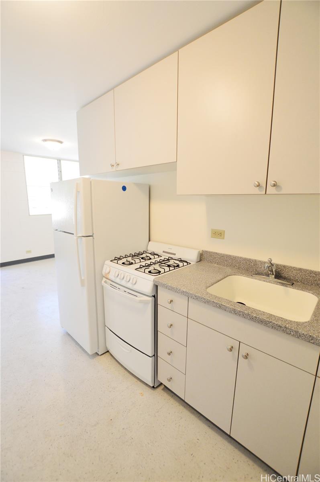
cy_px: 241
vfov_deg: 100.5
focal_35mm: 15
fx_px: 201
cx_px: 160
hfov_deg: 77.2
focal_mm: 10
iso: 800
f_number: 3.5
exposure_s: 1/50
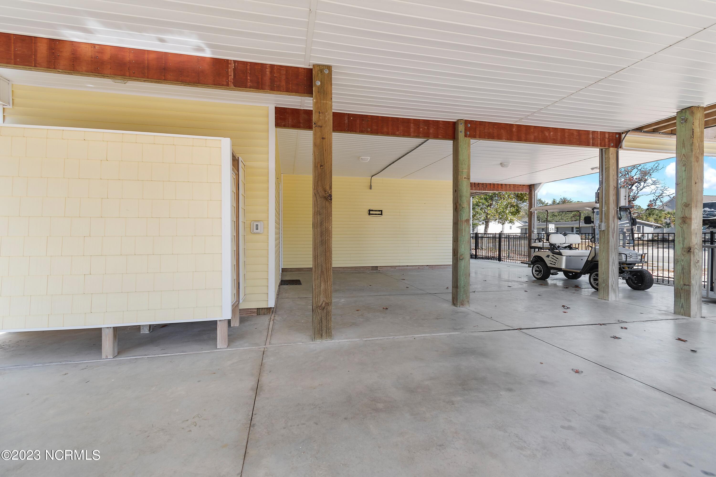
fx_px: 298
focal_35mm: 15
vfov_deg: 77.3
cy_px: 238
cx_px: 358
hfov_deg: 100.4
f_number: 4.5
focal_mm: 10
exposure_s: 1/60
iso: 100
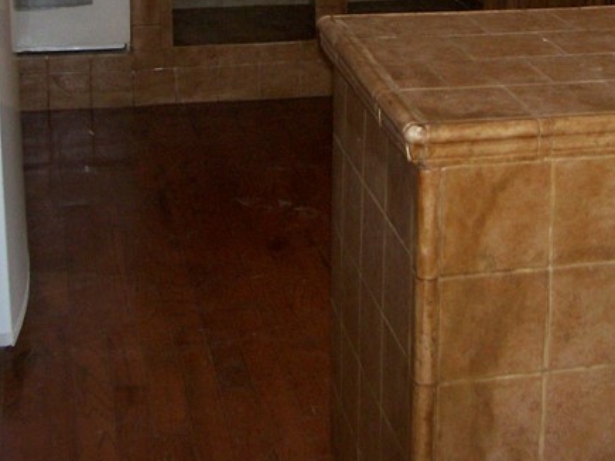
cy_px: -72
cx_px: 435
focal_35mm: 80
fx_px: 1421
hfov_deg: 24.2
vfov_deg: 17.7
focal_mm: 5.6
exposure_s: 1/112
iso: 140
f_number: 2.7
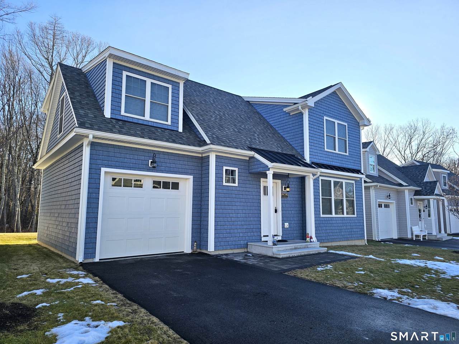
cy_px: 172
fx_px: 305
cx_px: 230
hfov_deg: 73.9
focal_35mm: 23
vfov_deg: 58.9
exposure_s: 1/393
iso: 10
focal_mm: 6.3
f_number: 1.7
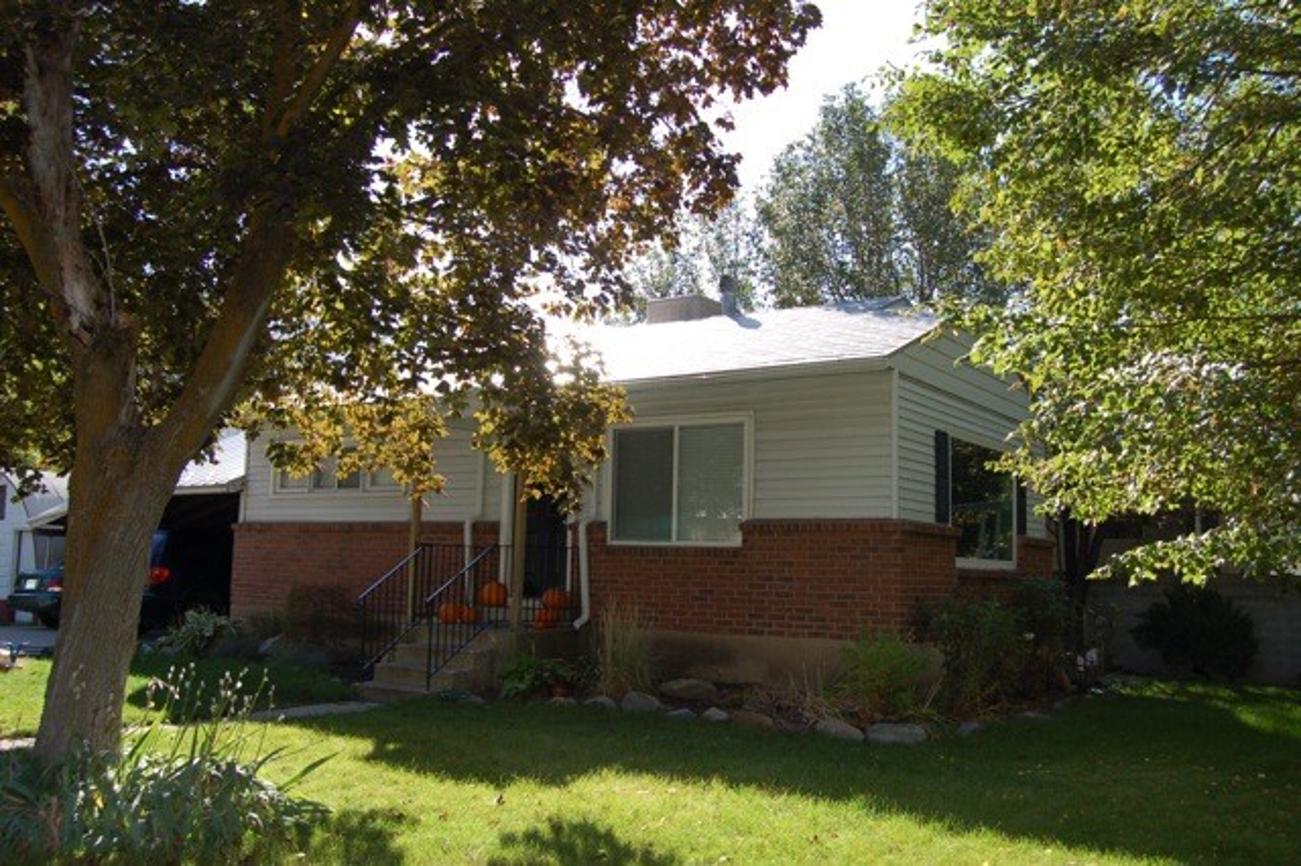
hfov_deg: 57.2
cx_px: 650
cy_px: 433
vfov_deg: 39.9
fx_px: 1192
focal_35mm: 33
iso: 360
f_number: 5.6
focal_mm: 22
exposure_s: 1/500
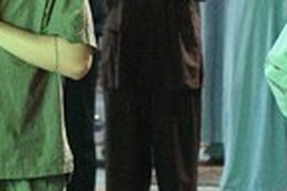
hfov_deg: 3.8
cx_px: 29
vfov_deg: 2.5
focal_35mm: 540
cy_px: 64
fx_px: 4305
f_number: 4.5
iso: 32000
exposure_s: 1/200
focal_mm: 120
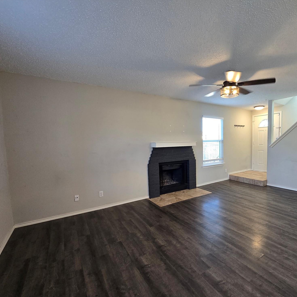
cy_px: 154
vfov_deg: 87.4
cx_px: 188
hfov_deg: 85.5
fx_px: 155
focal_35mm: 16
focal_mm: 2.2
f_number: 2.2
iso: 200
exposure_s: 1/60
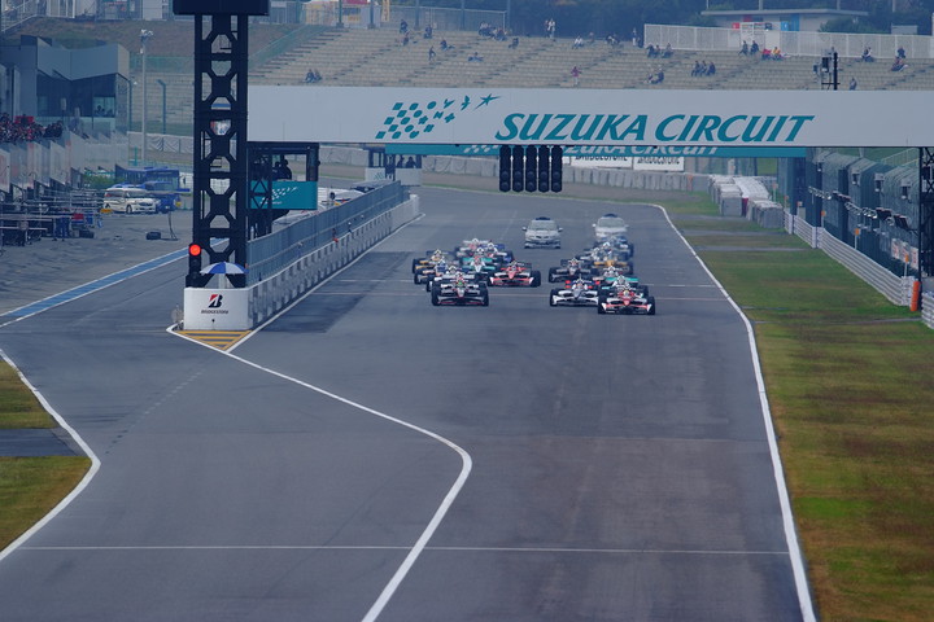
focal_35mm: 450
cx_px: 467
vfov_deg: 3.1
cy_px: 311
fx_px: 11674
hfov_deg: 4.6
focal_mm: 300
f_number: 5.6
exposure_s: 1/500
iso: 100
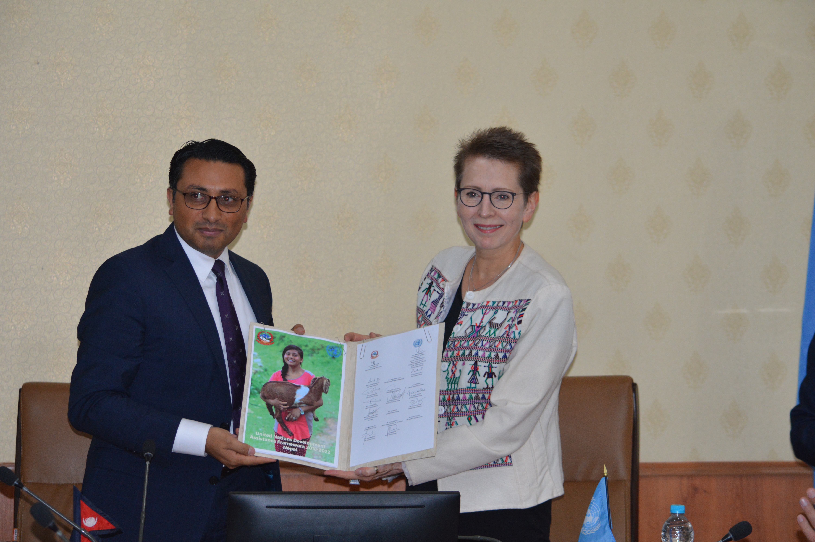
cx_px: 408
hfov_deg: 17.1
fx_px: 2714
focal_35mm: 120
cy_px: 271
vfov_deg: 11.4
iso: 640
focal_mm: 80
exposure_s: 1/60
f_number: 4.5
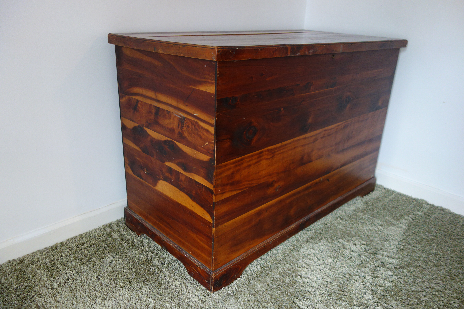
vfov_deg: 46.4
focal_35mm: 28
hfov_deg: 65.5
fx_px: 361
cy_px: 154
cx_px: 232
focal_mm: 10.4
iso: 400
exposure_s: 1/30
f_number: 1.8
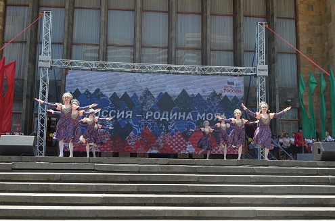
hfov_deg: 46.5
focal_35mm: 42
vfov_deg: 31.7
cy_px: 110
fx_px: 390
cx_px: 168
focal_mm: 28
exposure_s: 1/200
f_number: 7.1
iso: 200
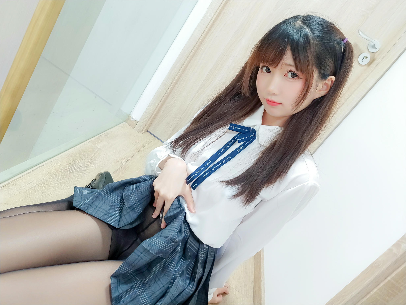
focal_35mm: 25
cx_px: 203
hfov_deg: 69.4
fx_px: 293
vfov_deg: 54.9
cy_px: 152
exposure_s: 1/25
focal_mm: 4.36
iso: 200
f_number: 1.8
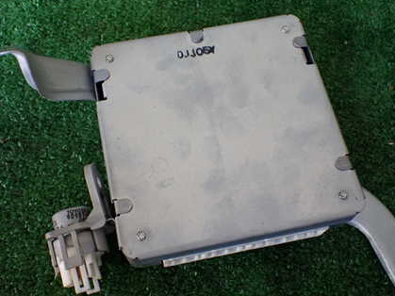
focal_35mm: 43
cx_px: 185
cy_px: 153
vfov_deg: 33.6
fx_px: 491
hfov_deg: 43.8
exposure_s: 1/125
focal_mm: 5.4
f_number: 2.3
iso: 250
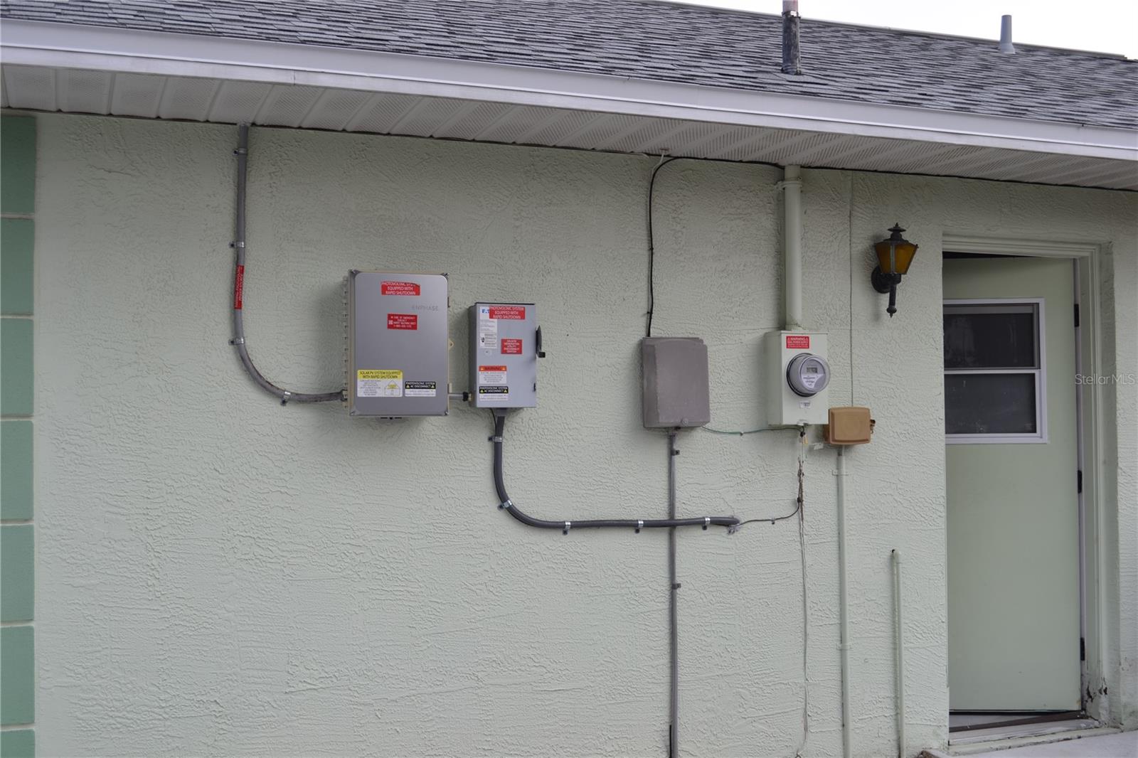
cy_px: 379
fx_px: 1232
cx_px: 569
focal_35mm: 39
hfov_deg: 49.6
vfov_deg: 34.2
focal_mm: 26
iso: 100
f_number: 5.6
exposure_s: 1/125
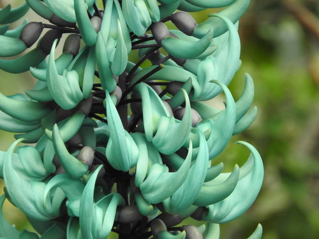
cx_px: 160
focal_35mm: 600
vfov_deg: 2.5
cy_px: 120
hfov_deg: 3.3
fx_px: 5529
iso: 400
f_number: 5.6
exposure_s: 1/200
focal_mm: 107.5
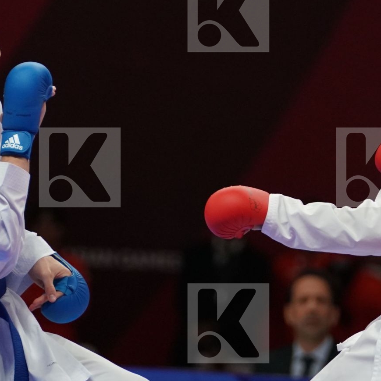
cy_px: 167
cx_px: 228
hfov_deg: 2.9
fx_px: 7584
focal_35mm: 609
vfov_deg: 2.9
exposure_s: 1/1000
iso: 2500
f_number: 4
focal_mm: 231
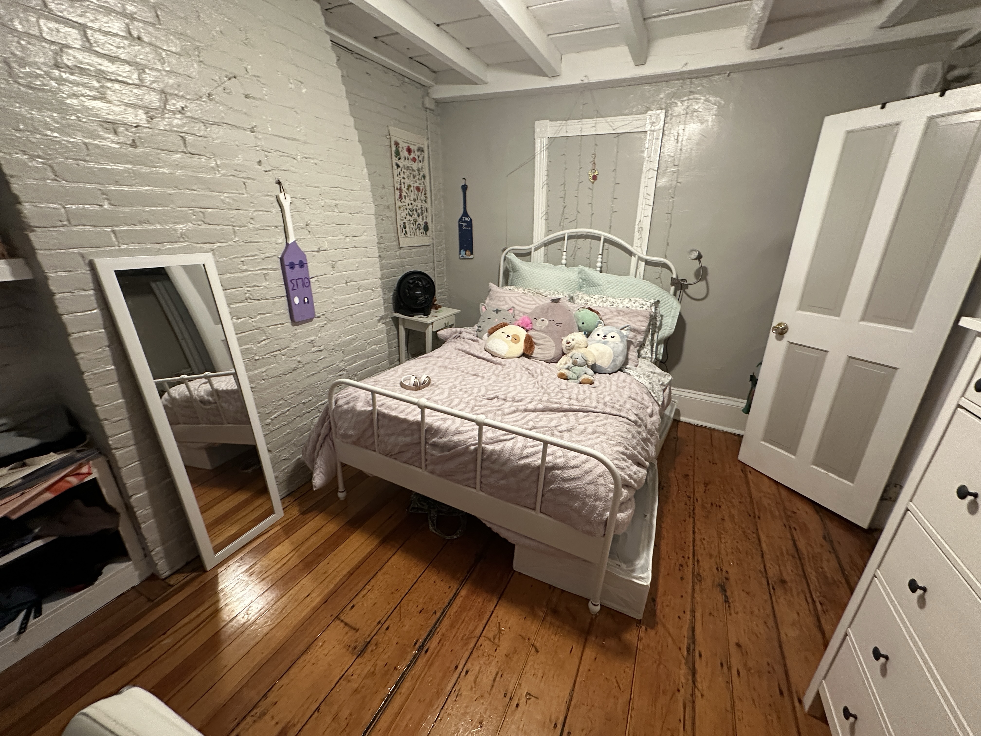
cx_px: 490
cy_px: 368
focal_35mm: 14
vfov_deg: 85.7
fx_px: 397
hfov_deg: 102.1
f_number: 2.2
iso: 640
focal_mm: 2.22
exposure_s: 1/60
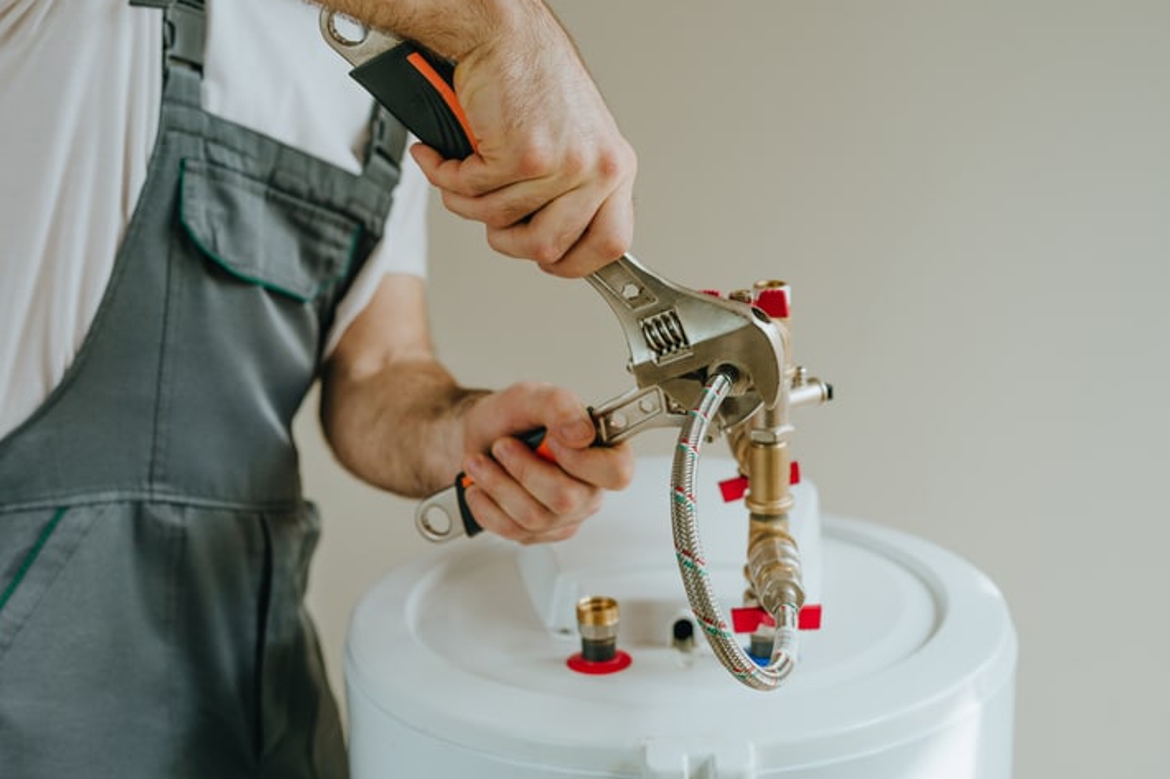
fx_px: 1657
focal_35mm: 51
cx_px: 583
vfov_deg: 26.5
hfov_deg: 38.9
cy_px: 385
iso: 200
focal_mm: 50
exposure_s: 1/160
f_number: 4
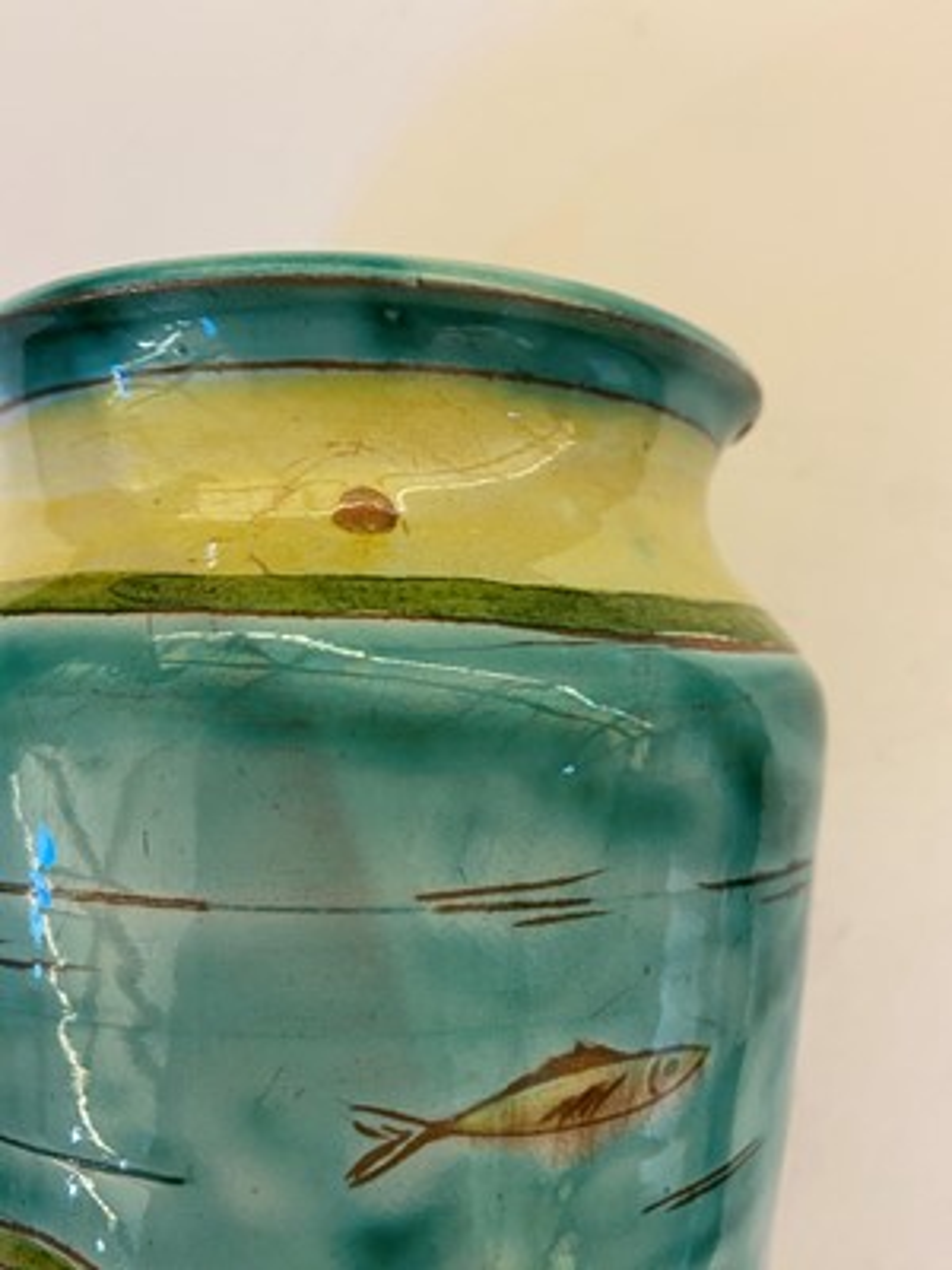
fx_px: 953
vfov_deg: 67.3
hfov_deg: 53.1
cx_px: 476
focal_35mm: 26
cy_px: 635
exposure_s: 1/50
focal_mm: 4.25
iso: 125
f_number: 1.8
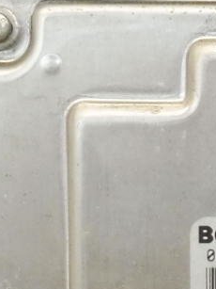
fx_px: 1332
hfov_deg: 8.9
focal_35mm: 160
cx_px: 385
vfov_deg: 12.3
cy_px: 115
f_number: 3.5
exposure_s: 1/80
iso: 200
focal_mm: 4.3
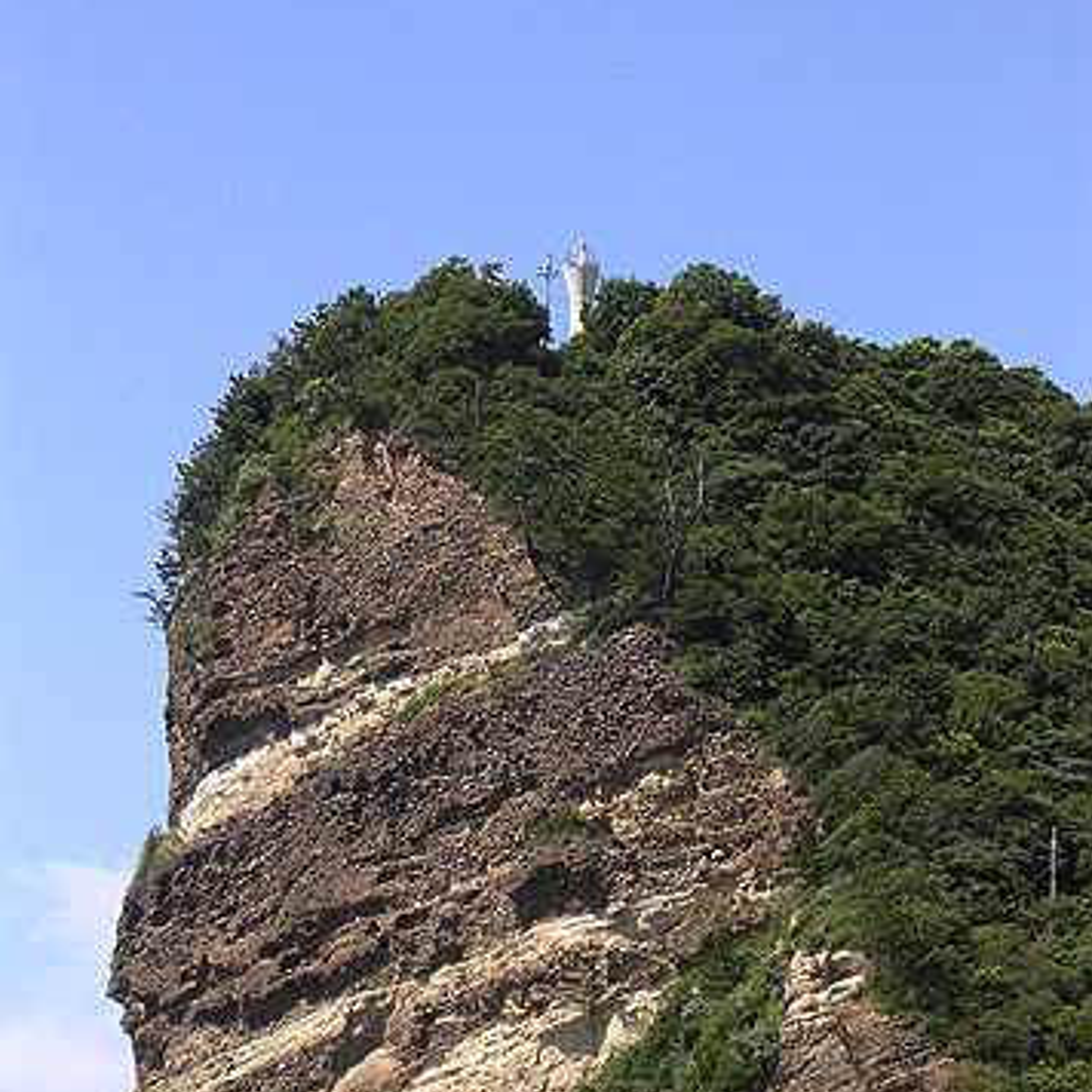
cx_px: 549
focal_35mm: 137
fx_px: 4890
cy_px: 574
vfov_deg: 12.7
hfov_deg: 12.7
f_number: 4.9
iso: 100
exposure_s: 1/260
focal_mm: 17.4
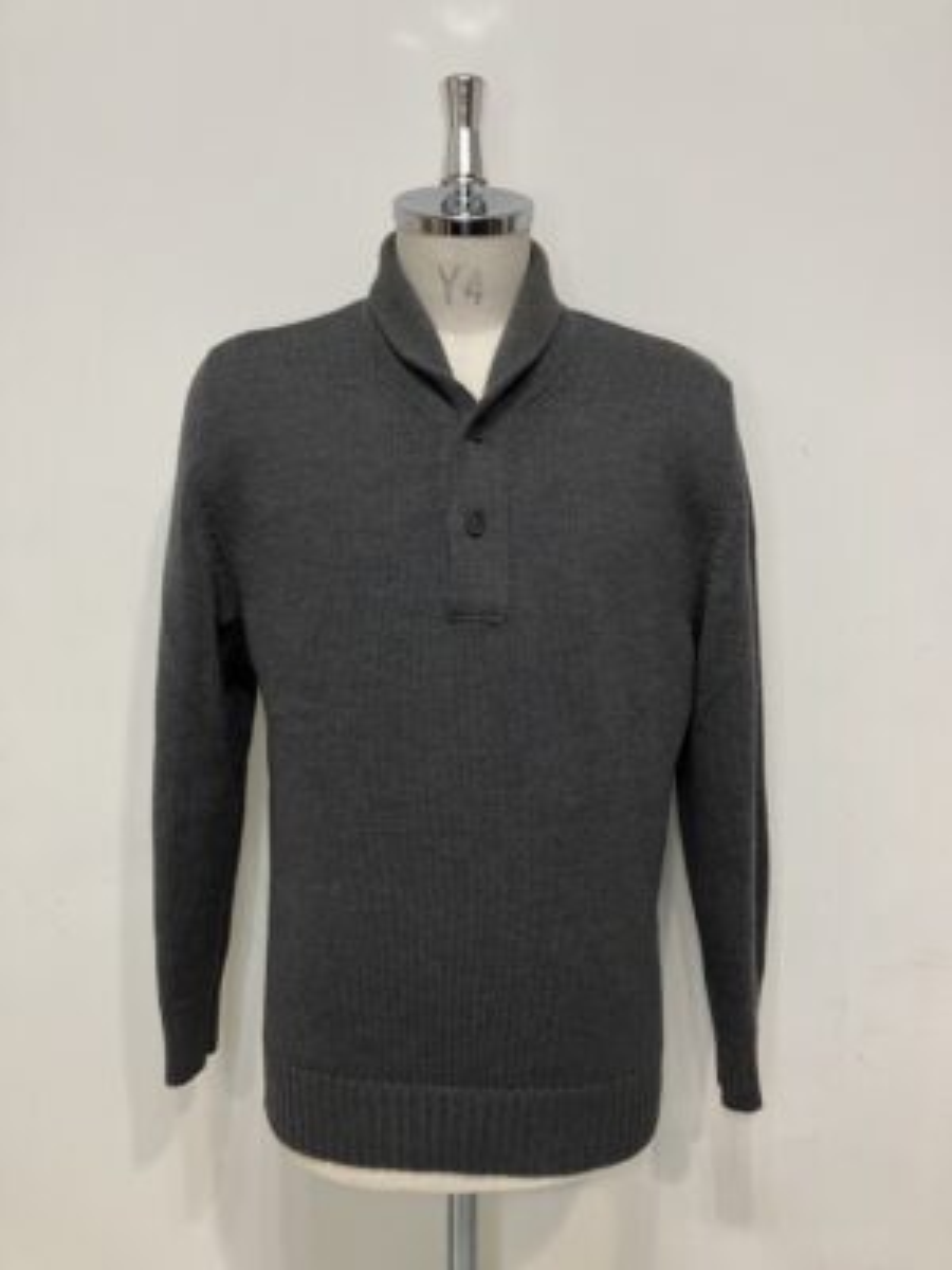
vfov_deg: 63.4
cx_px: 476
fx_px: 1027
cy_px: 635
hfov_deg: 49.7
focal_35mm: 28
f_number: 1.8
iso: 100
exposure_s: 1/50
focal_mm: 3.99
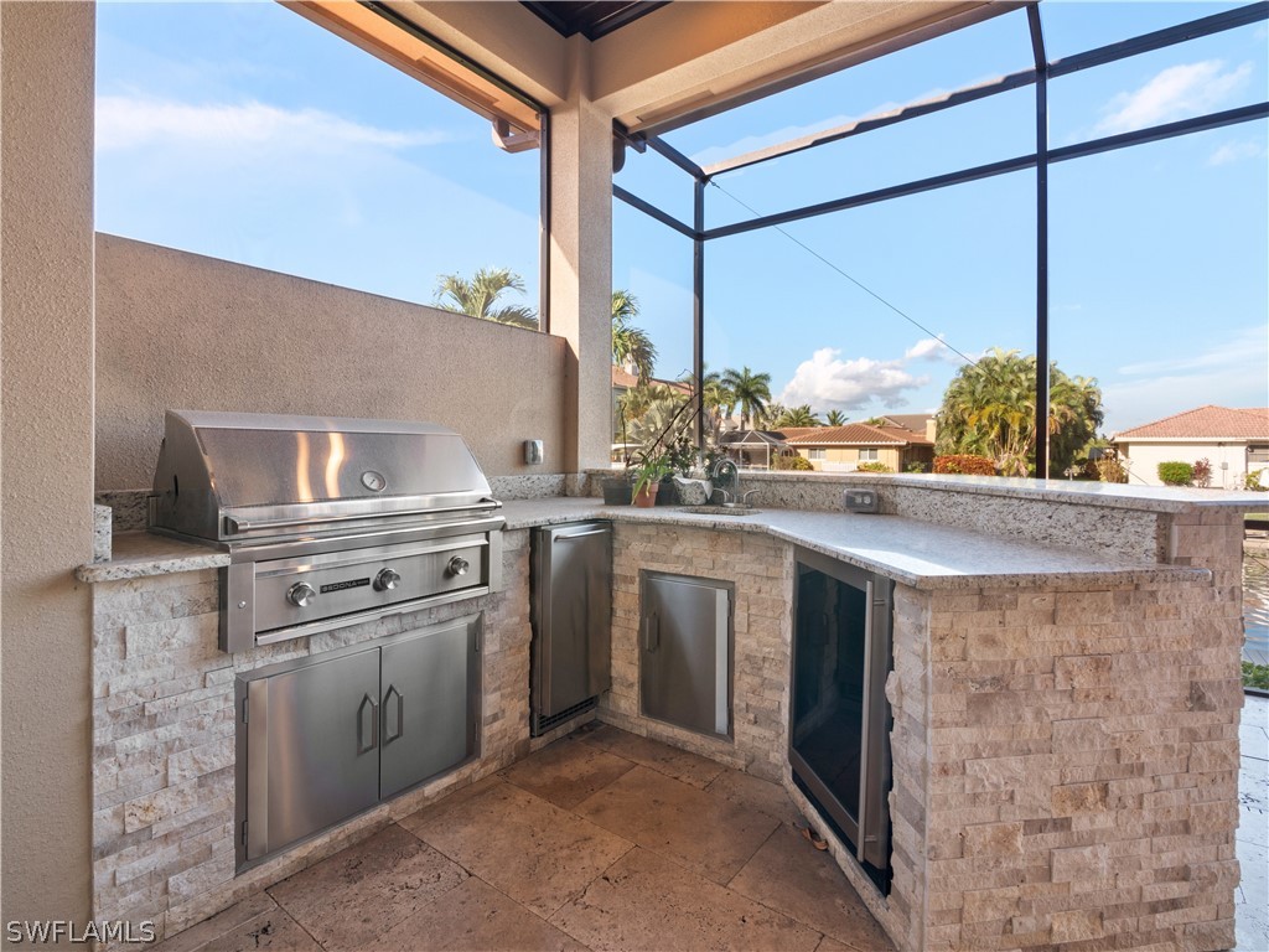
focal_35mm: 16
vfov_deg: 78.1
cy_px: 476
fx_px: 587
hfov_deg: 94.5
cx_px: 634
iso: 200
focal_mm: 8
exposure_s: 1/8
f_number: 7.1
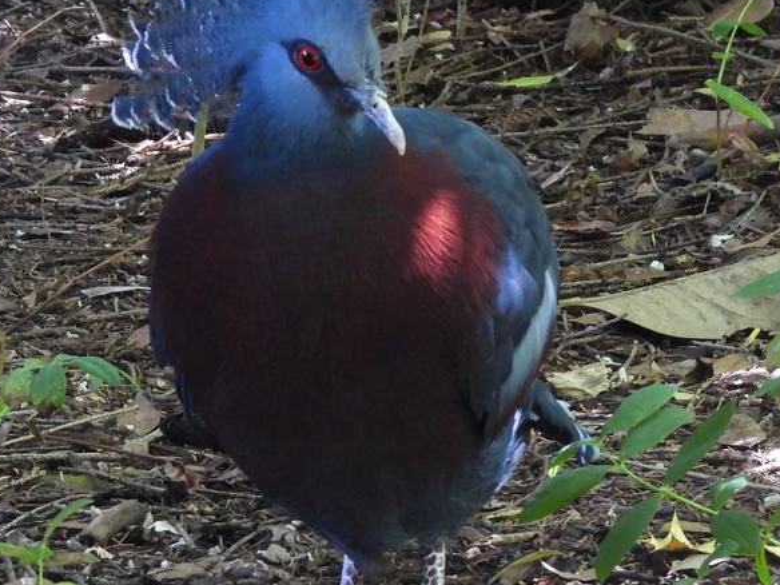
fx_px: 12844
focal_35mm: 570
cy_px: 264
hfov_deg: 3.5
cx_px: 322
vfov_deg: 2.6
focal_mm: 46.4
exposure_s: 1/30
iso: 800
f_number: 4.5
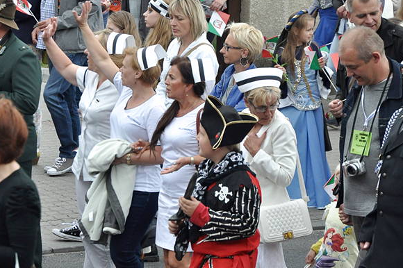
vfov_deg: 5.9
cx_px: 145
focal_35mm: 231
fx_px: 2581
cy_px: 125
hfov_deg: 8.9
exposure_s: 1/1000
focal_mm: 105
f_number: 6.3
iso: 1250
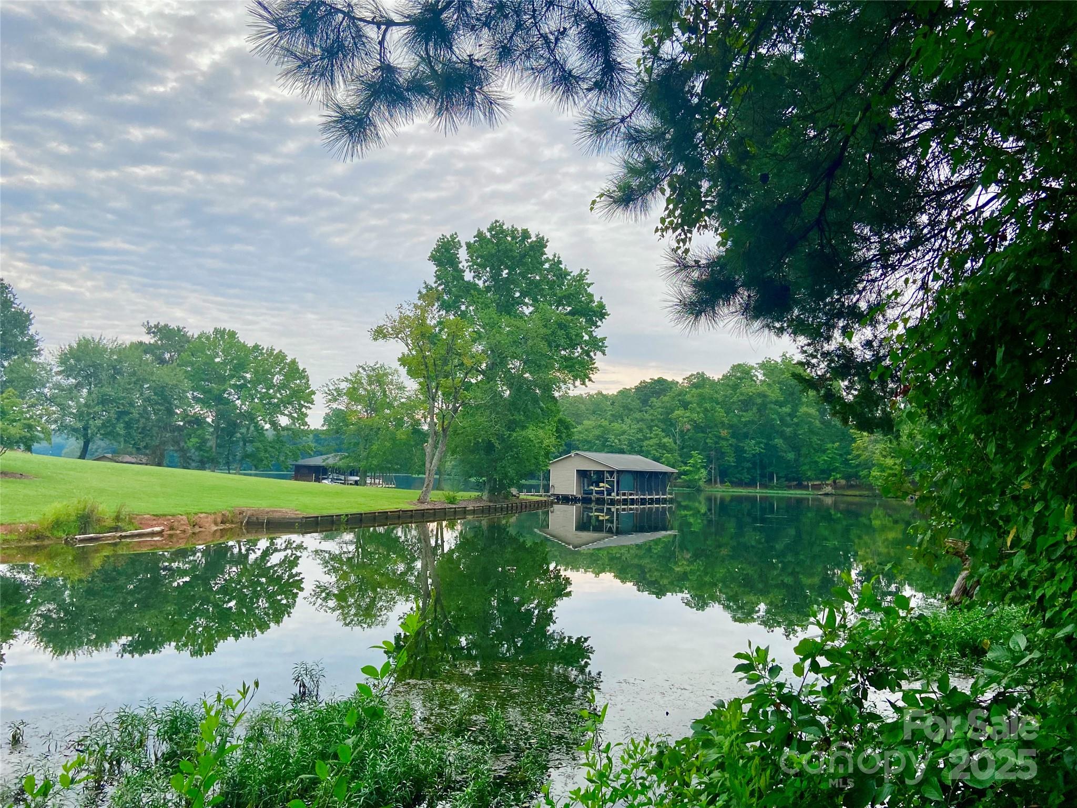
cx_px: 538
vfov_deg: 53.1
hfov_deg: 67.3
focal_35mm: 26
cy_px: 404
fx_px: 809
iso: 100
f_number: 1.8
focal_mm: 4.25
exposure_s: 1/121
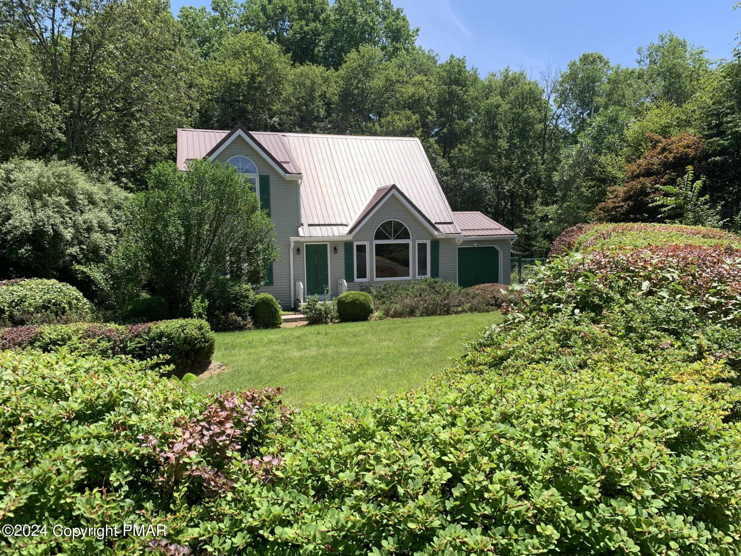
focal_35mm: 26
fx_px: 557
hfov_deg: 67.3
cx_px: 370
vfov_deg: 53.1
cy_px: 278
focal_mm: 4.25
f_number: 1.8
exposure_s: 1/1100
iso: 25
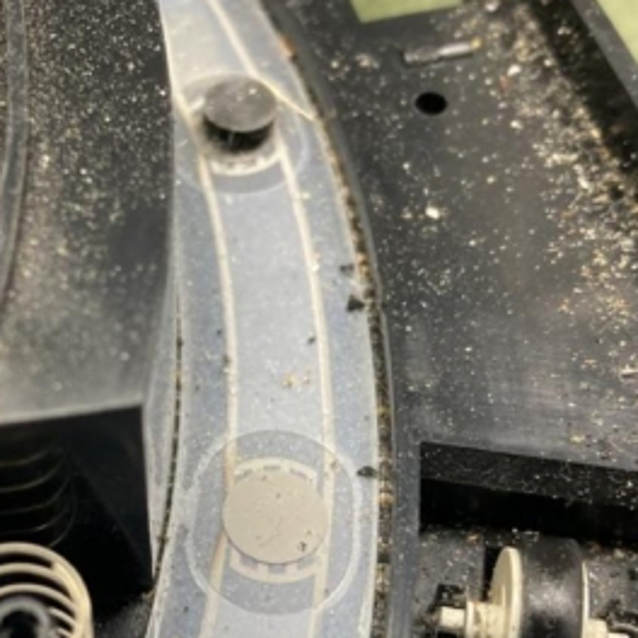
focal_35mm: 60
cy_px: 341
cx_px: 157
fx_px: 1251
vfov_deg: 28.6
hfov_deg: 28.2
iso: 100
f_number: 1.8
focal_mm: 3.99
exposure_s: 1/50
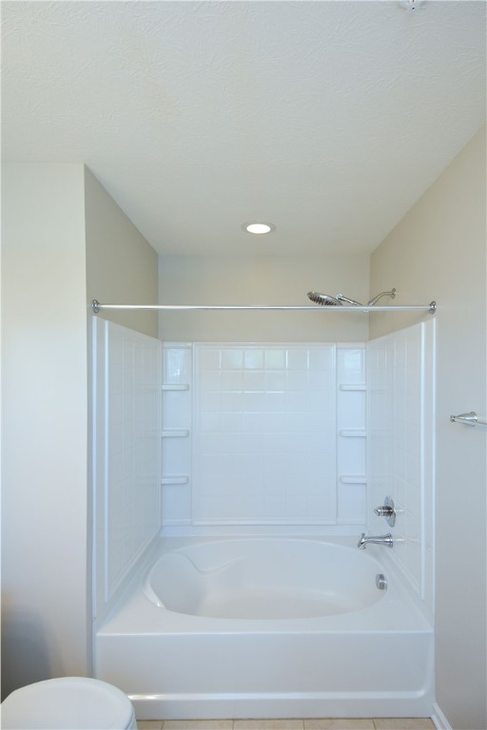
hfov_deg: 67.4
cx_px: 244
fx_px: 365
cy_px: 365
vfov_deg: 90.0
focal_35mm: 18
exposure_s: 1/100
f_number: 5
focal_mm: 12
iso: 400
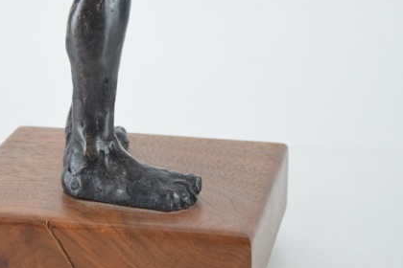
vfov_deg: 10.9
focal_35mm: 126
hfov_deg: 16.2
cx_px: 117
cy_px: 161
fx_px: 1408
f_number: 5.6
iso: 800
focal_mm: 55
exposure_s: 1/125
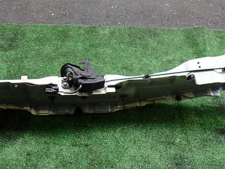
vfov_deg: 29.1
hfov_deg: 37.8
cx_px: 79
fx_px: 325
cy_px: 81
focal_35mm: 50
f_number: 2.3
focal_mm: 5.4
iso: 200
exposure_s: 1/100
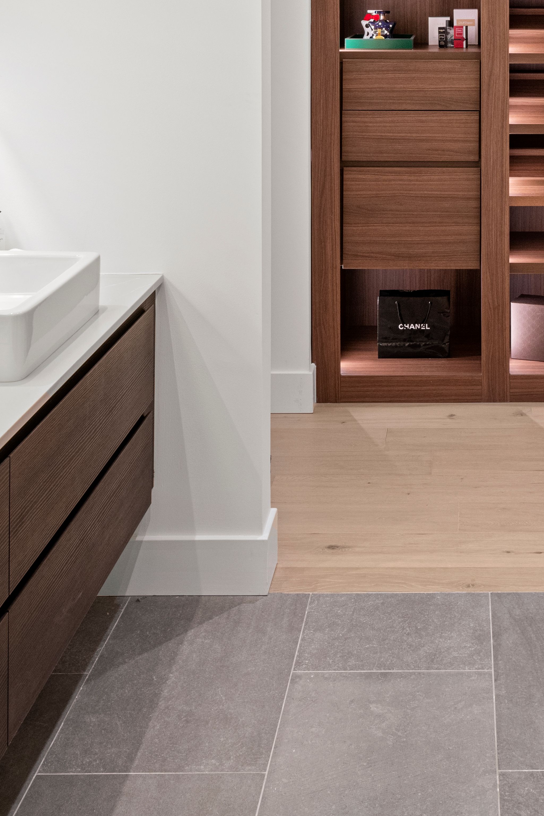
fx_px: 1156
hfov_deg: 25.5
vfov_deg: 36.8
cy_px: 105
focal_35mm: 51
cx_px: 510
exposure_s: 1/5
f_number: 9
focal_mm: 19
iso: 250
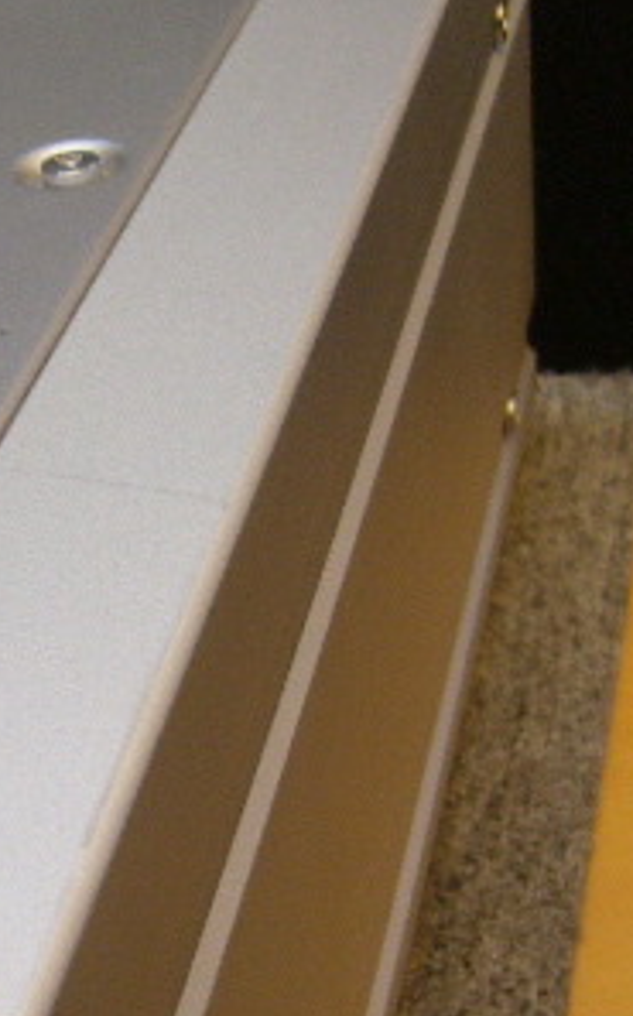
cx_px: 55
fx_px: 2214
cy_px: 561
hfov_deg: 16.1
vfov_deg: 25.8
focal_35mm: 80
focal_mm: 5.8
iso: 125
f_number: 2.8
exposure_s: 1/13
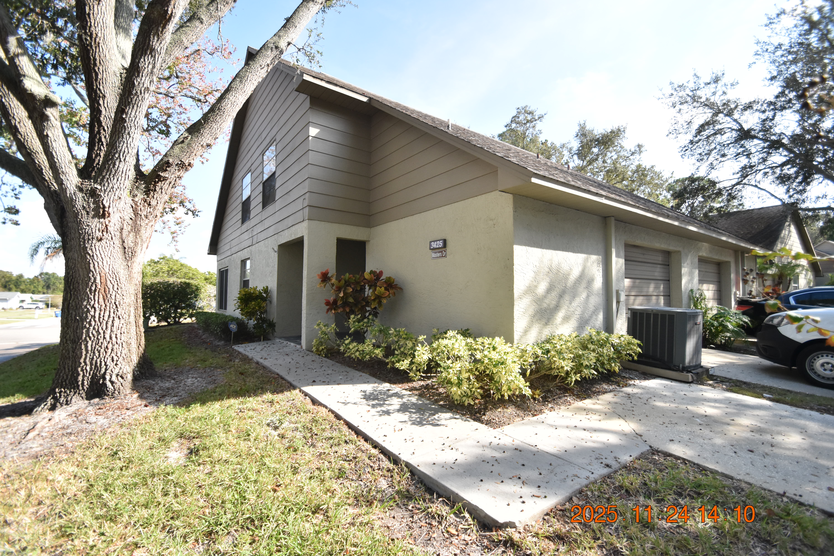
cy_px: 278
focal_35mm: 15
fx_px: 347
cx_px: 417
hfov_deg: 100.4
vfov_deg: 77.3
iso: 800
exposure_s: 1/2000
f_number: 3.5
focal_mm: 10
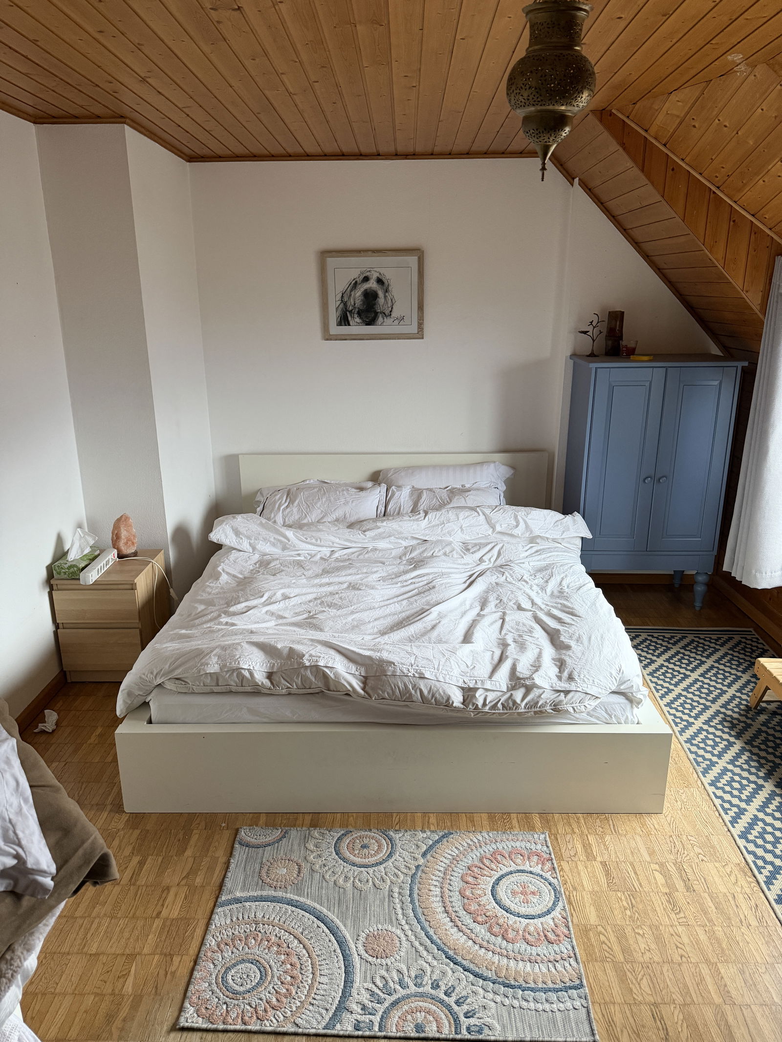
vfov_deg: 71.6
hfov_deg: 56.8
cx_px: 391
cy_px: 521
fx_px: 723
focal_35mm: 24
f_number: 1.78
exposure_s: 1/60
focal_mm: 6.76
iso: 320
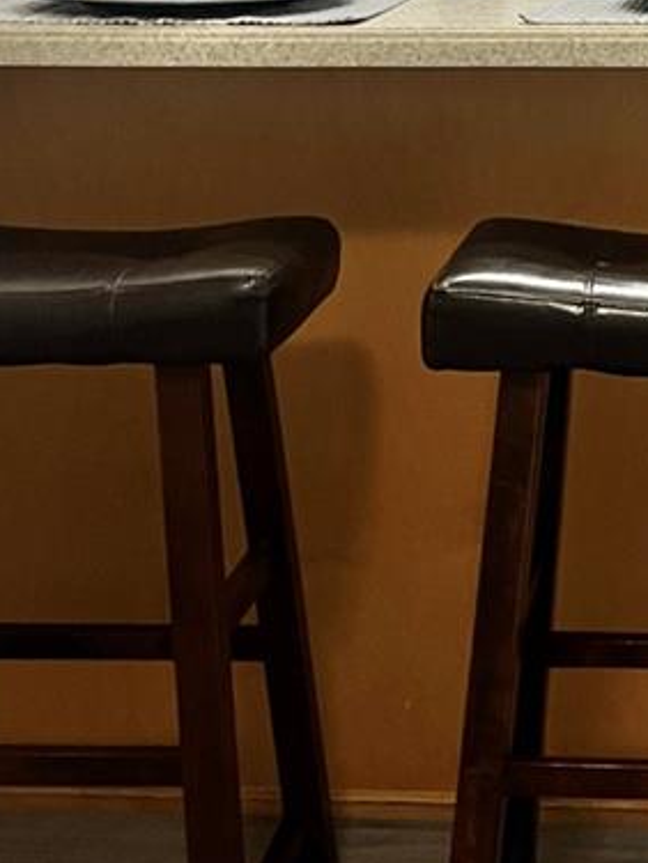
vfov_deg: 22.3
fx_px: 2072
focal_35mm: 83
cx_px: 793
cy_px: -80
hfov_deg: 16.9
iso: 125
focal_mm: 5.7
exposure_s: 1/60
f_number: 1.5
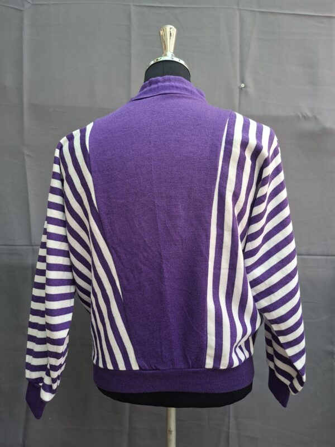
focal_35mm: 23
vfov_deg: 73.9
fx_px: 297
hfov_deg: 58.9
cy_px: 224
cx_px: 168
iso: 50
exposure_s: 1/50
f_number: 1.8
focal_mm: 5.54
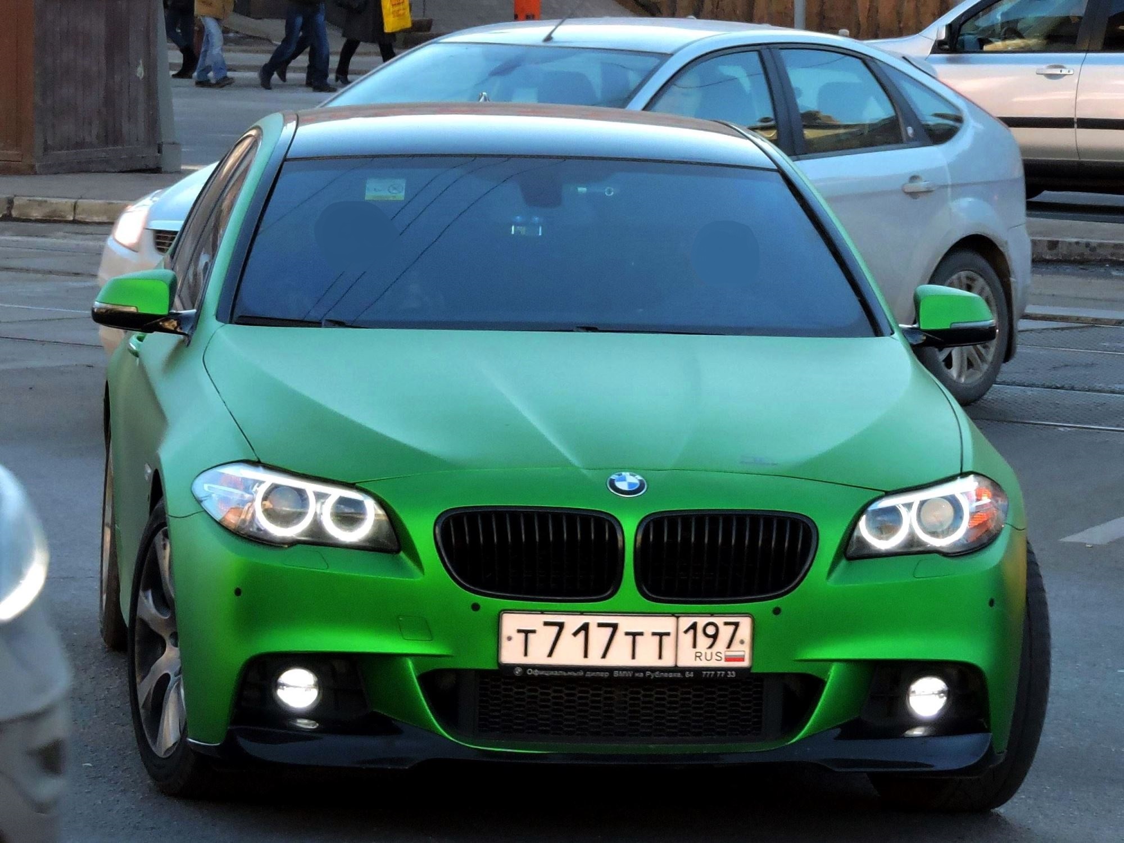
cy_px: 422
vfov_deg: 12.9
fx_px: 3734
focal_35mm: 115
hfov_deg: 17.1
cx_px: 562
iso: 400
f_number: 5
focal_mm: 20.6
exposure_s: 1/250
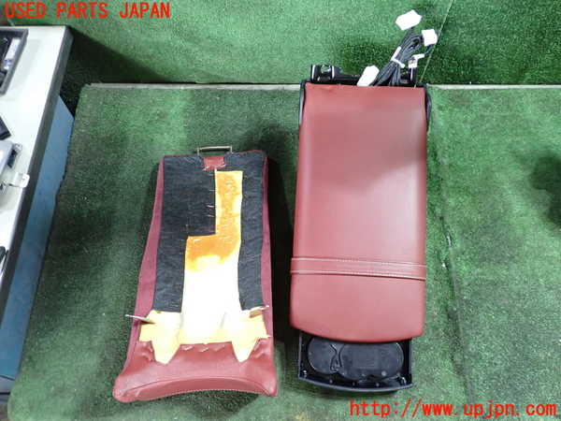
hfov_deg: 60.0
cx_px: 280
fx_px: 486
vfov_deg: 46.8
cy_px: 210
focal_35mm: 30
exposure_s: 1/30
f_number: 2.3
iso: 400
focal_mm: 5.4
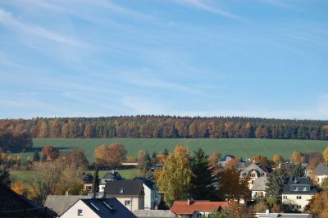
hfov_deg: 24.6
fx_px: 751
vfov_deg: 16.5
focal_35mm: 82
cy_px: 109
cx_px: 164
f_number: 9
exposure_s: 1/320
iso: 200
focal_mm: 55
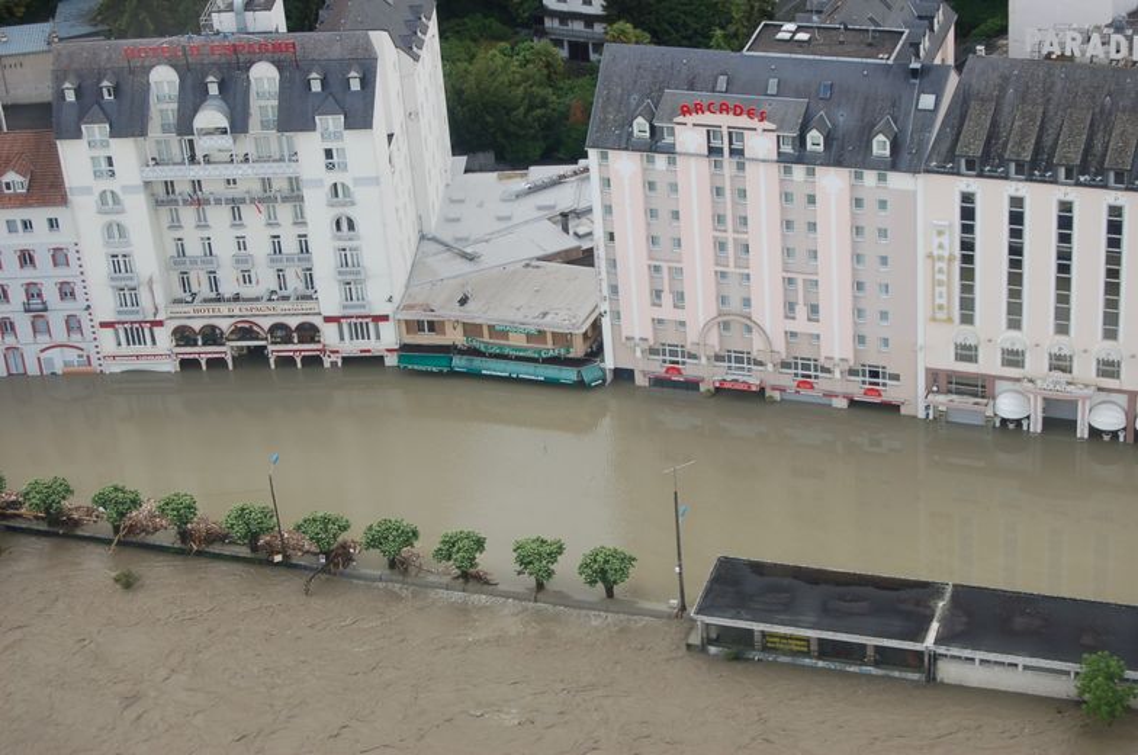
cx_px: 569
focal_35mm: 78
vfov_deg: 17.4
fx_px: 2462
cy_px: 378
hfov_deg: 26.0
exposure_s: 1/160
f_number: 6.3
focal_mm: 52
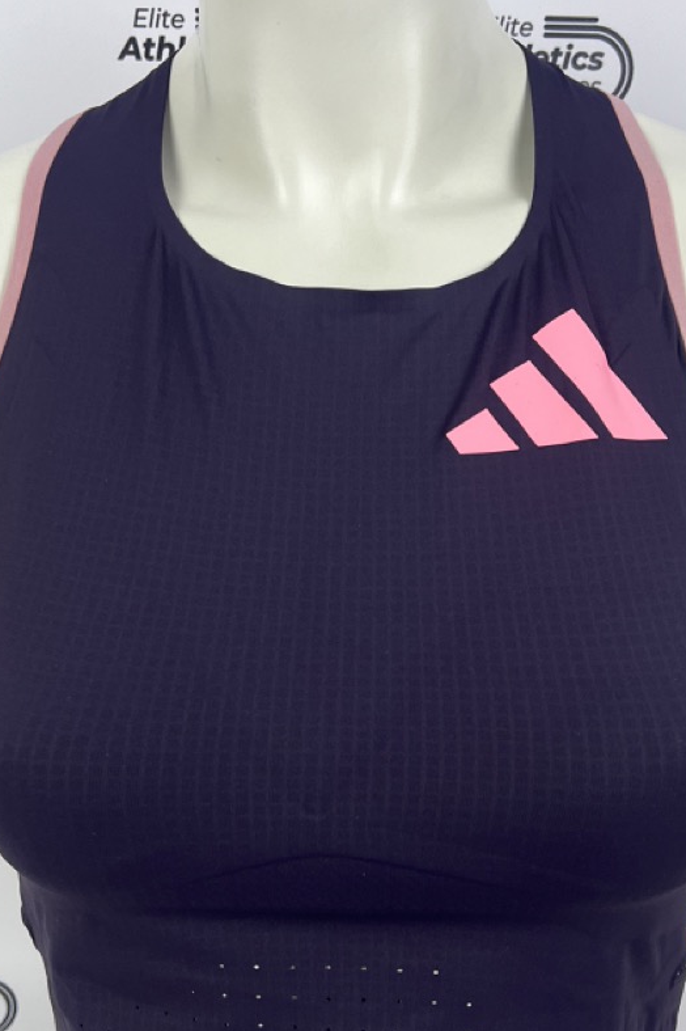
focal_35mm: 44
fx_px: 1259
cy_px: 605
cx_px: 360
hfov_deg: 30.5
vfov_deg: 44.3
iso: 125
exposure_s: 1/100
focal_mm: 5.7
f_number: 1.5
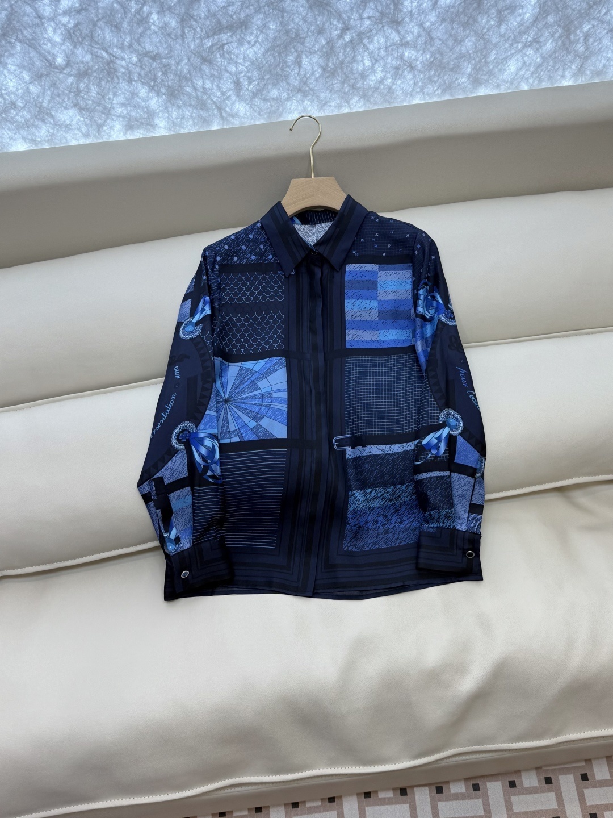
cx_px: 306
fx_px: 567
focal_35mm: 24
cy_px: 409
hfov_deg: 56.8
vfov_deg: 71.6
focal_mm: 6.76
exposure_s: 1/219
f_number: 1.78
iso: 64
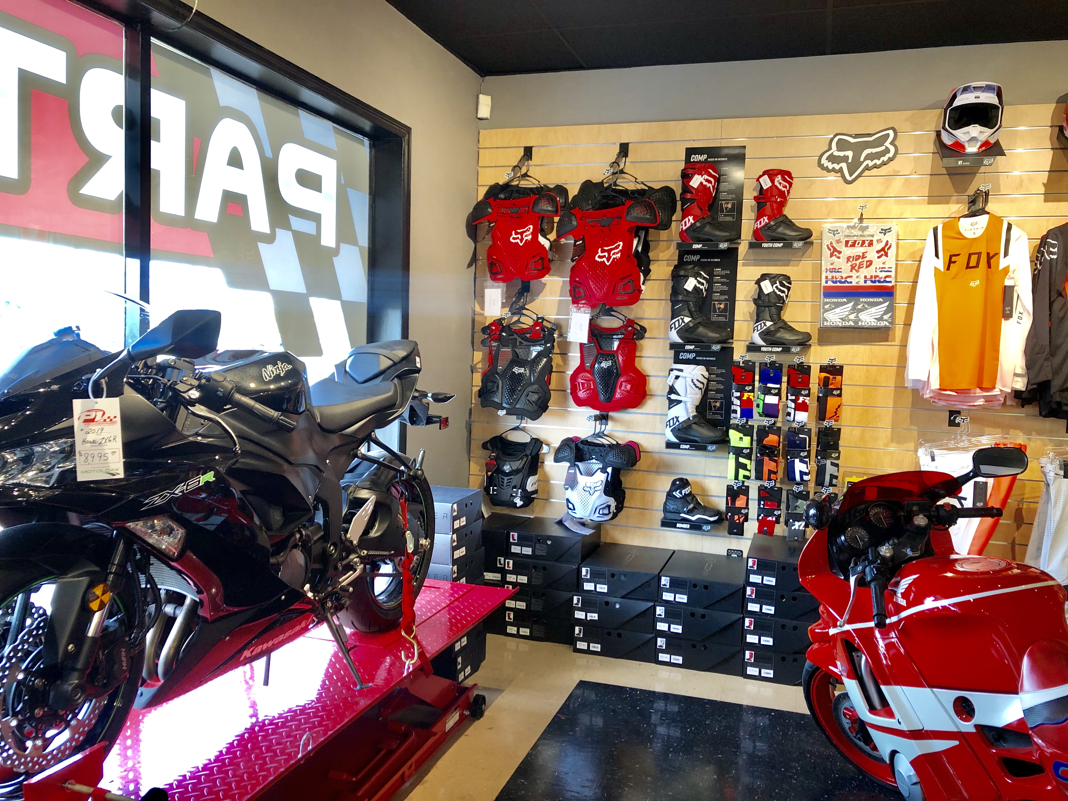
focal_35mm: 28
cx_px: 534
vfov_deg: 49.7
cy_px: 400
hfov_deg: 63.4
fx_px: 864
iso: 40
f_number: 1.8
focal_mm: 3.99
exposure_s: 1/17
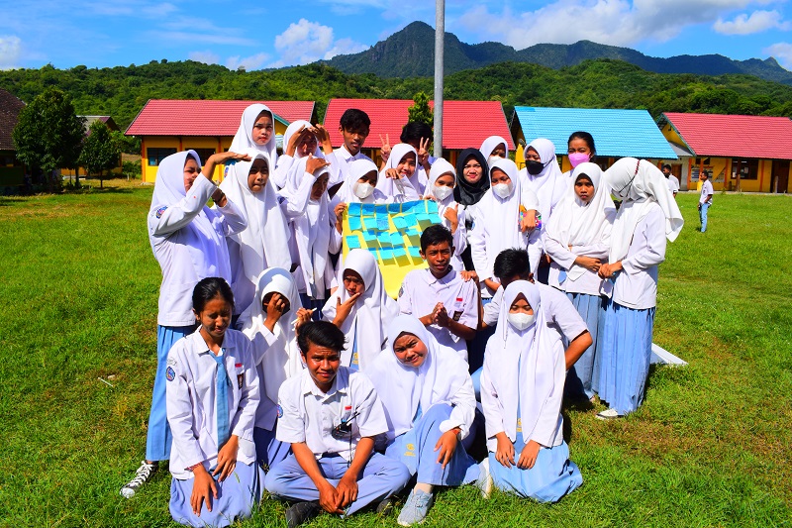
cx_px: 396
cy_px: 264
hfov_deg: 67.4
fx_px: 594
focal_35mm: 27
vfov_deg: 47.9
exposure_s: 1/500
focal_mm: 18
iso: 200
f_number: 11
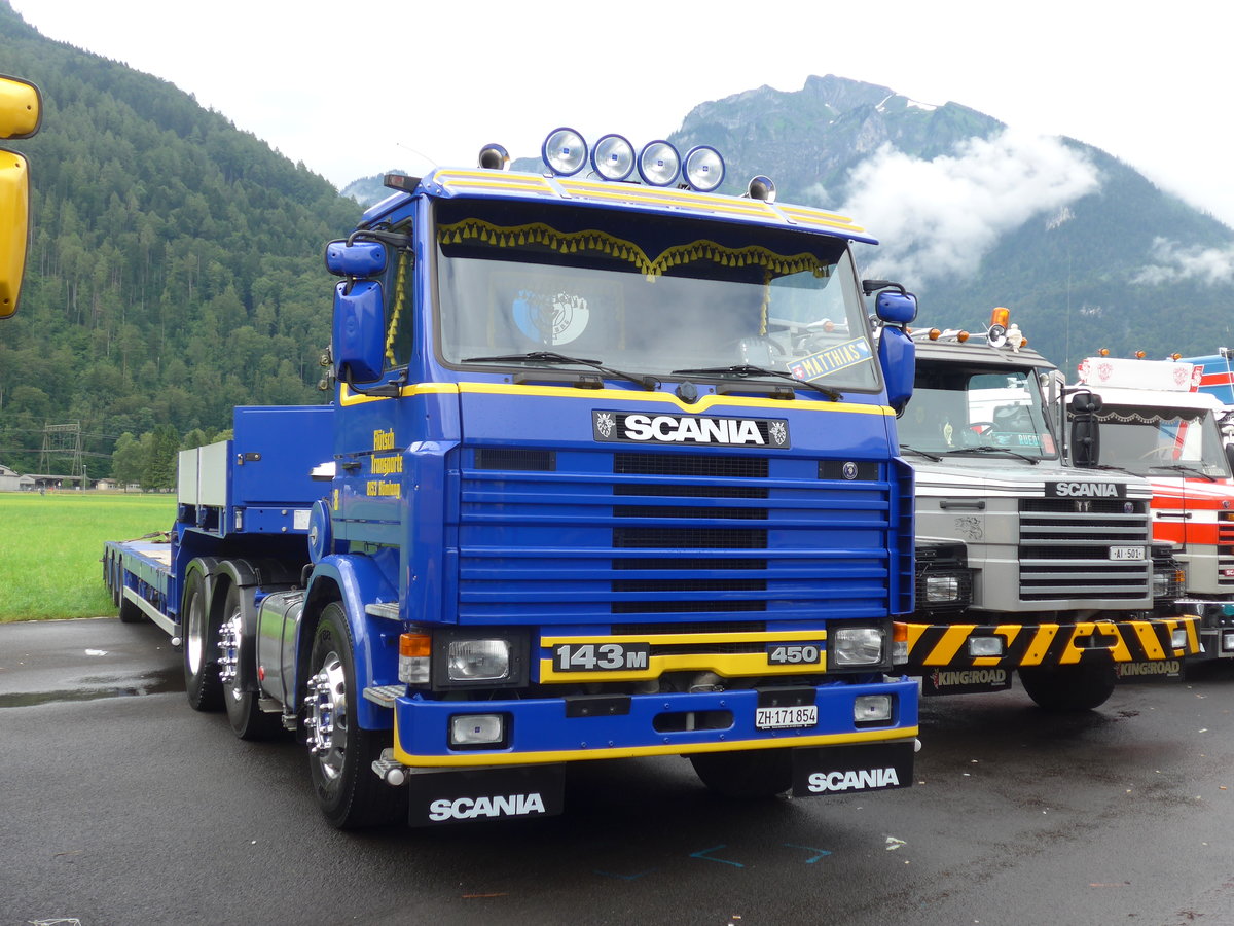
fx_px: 1462
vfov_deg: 35.1
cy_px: 463
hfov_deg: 45.8
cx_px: 617
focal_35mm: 41
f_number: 2.8
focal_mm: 8.4
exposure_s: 1/320
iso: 80
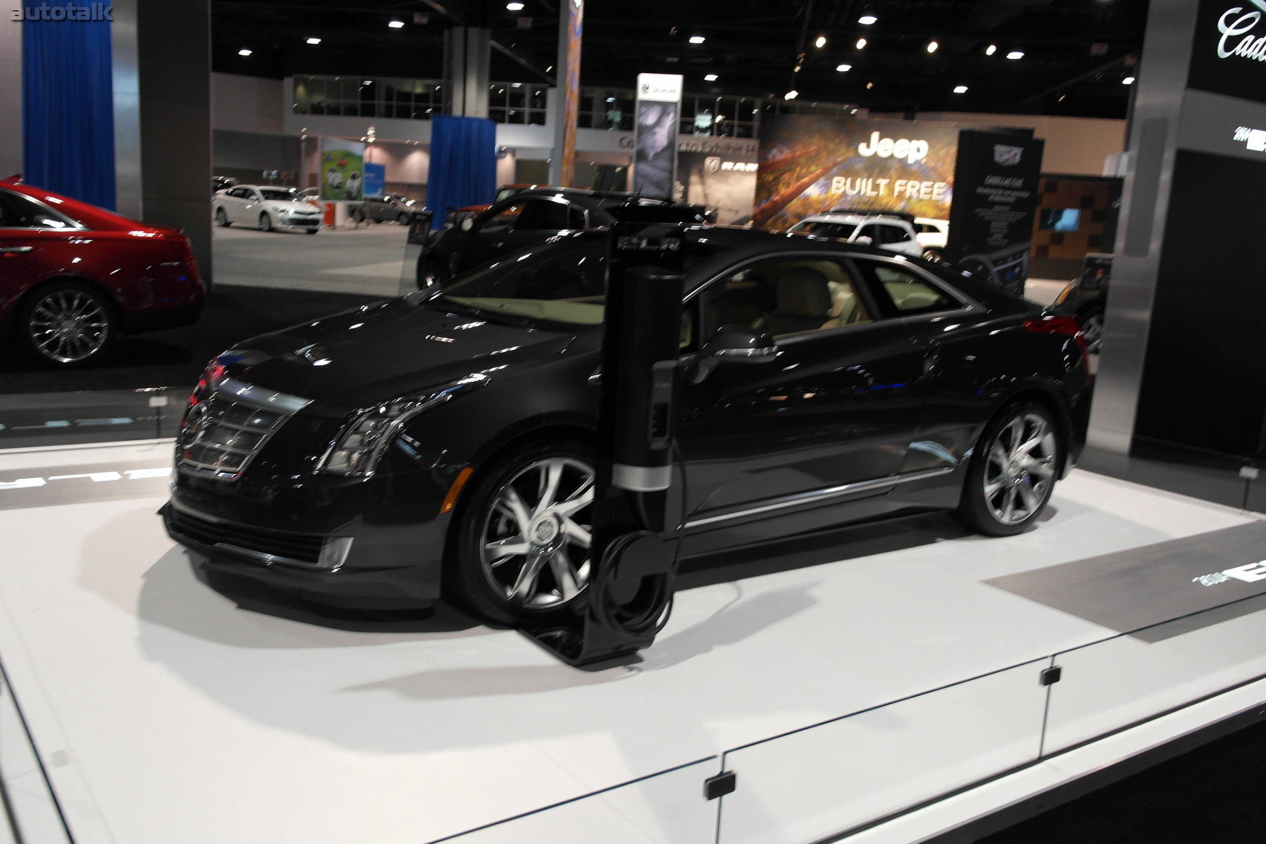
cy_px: 422
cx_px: 633
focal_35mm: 30
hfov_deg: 61.9
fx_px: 1055
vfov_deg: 43.6
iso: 400
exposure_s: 1/40
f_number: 3.5
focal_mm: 20
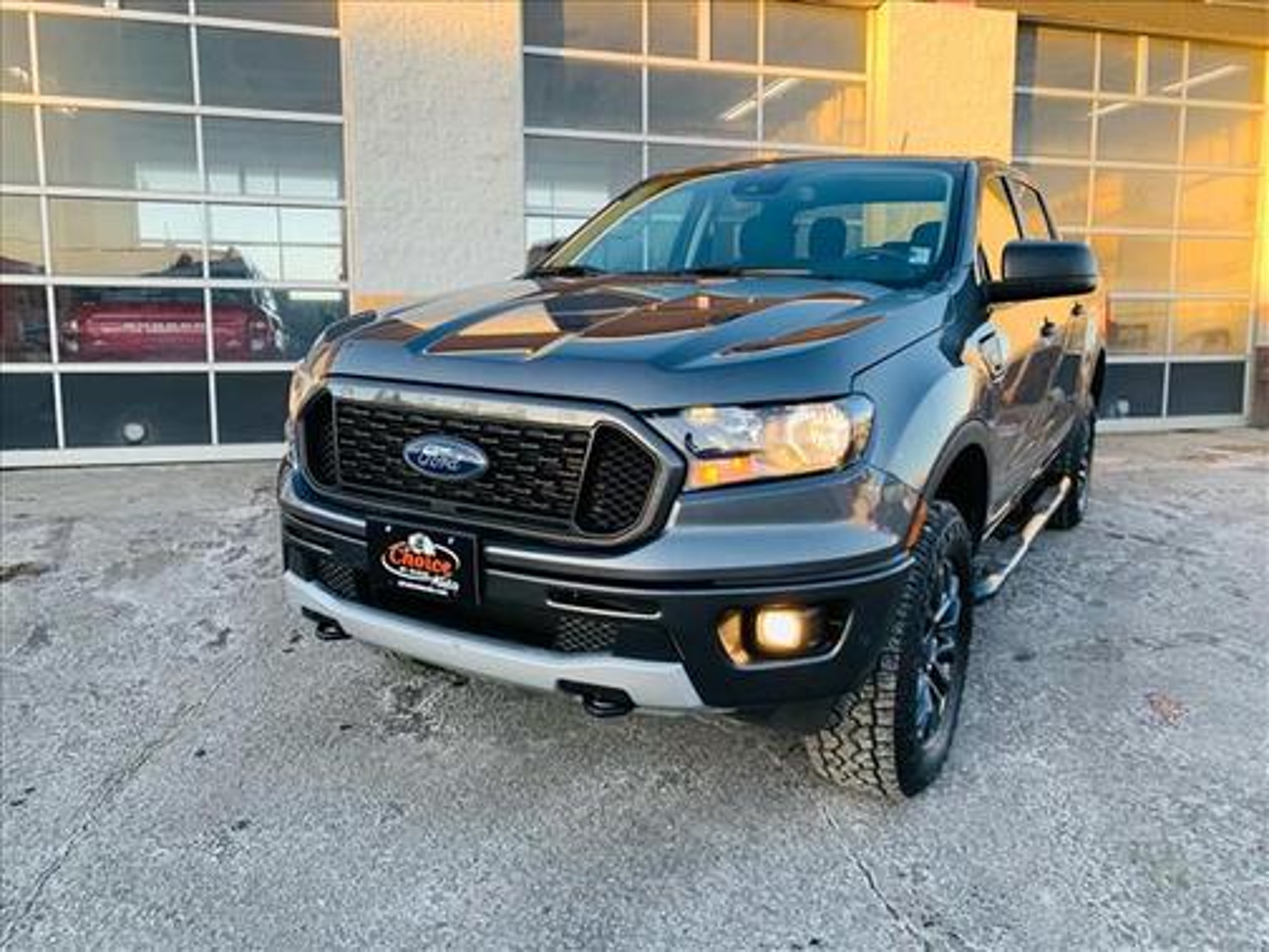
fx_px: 953
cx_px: 634
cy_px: 476
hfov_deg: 67.3
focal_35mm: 26
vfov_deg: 53.1
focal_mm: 4.25
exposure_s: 1/122
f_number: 1.8
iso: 32
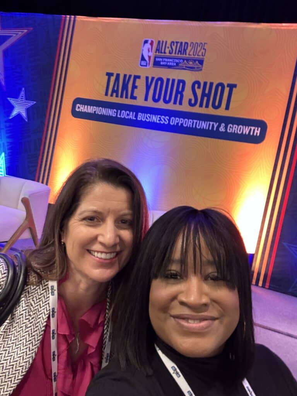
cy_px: 198
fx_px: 343
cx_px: 148
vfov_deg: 60.0
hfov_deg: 46.8
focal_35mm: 30
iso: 640
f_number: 1.9
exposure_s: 1/17
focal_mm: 2.69
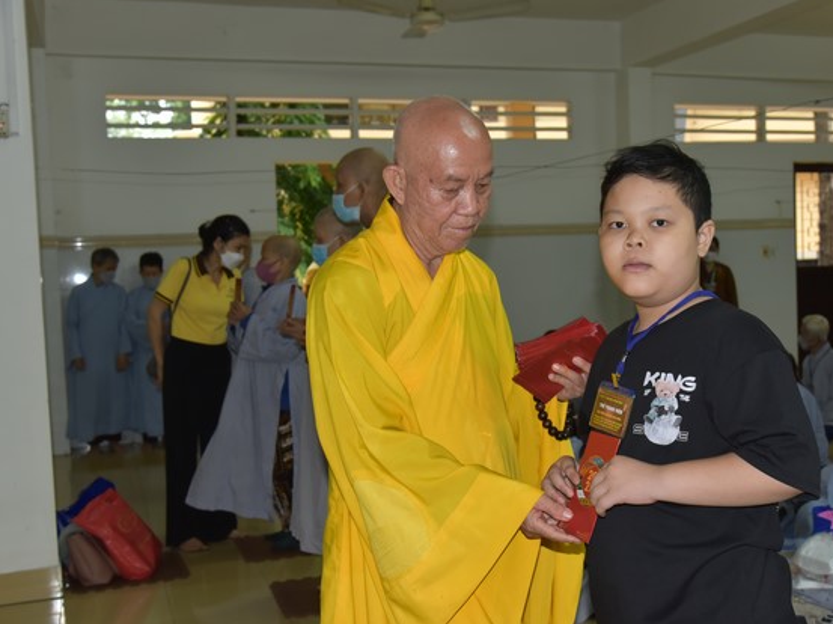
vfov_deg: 33.6
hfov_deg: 43.7
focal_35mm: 43
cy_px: 315
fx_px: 1034
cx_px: 487
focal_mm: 38
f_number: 5.6
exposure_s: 1/60
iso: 1600
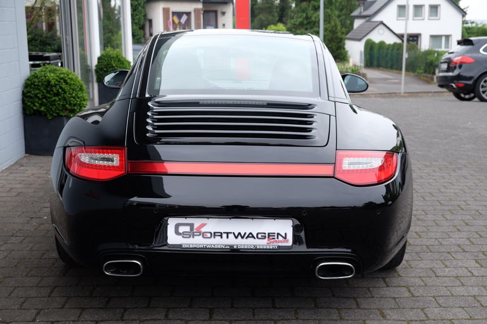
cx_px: 244
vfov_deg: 26.5
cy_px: 162
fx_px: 690
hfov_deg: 38.9
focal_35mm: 51
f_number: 5.6
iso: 200
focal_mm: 34.3
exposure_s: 1/200
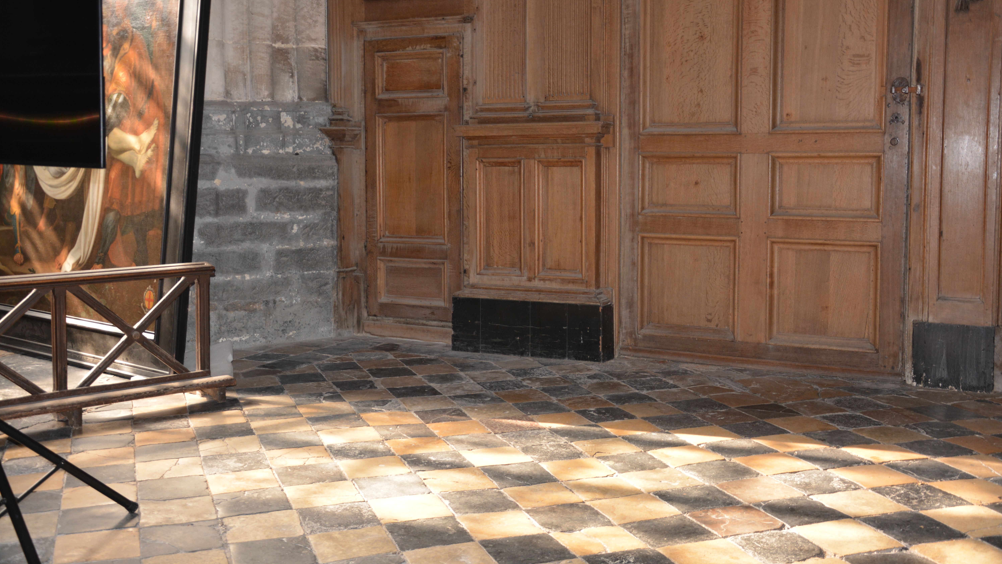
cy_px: 235
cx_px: 501
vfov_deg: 30.0
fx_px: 1050
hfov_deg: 51.0
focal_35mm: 40
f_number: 4
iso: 400
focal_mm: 25
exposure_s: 1/125
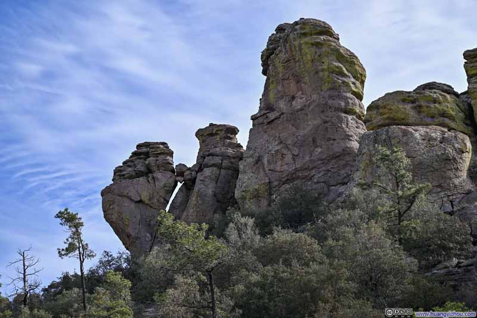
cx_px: 238
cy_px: 159
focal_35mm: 120
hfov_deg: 17.1
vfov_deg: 11.4
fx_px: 1590
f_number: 5
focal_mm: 120
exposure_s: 1/640
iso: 100
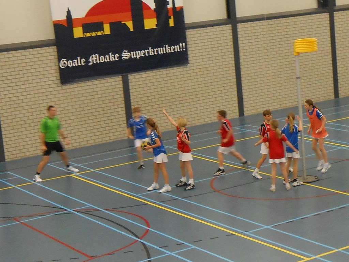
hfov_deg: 49.0
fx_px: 383
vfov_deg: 37.7
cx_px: 174
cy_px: 131
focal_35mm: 38
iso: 250
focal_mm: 6.8
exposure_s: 1/30
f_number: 4.2
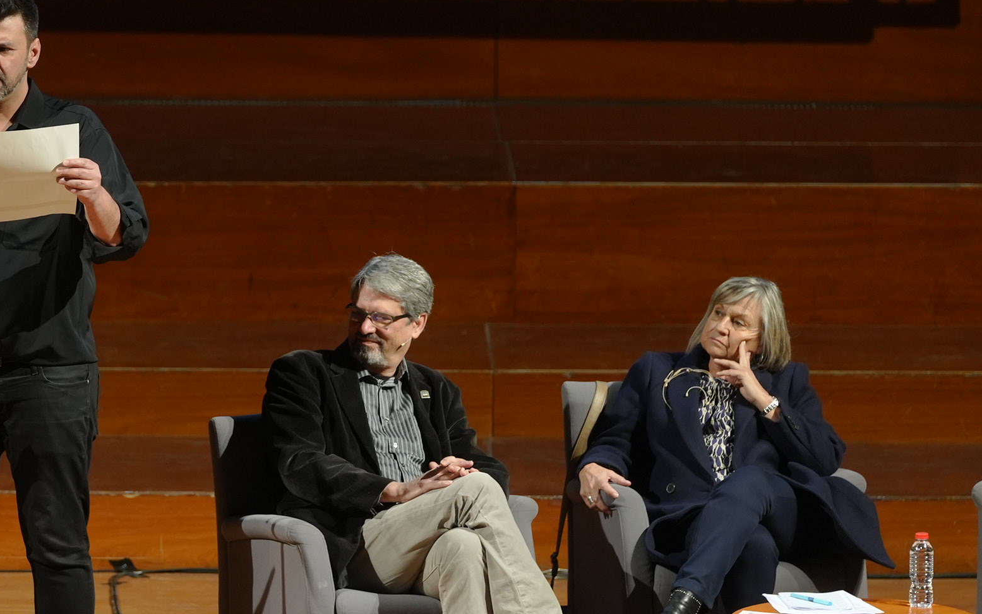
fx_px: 11615
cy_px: 280
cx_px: 232
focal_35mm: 434
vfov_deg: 3.0
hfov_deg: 4.8
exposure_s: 1/100
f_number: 2.8
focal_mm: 189
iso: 1000
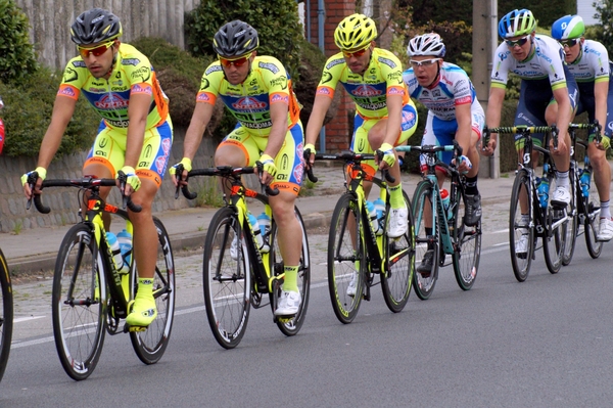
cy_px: 204
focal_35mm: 225
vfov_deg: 6.1
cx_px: 306
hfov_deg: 9.2
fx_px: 3828
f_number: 10
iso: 1600
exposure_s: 1/1250
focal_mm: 150
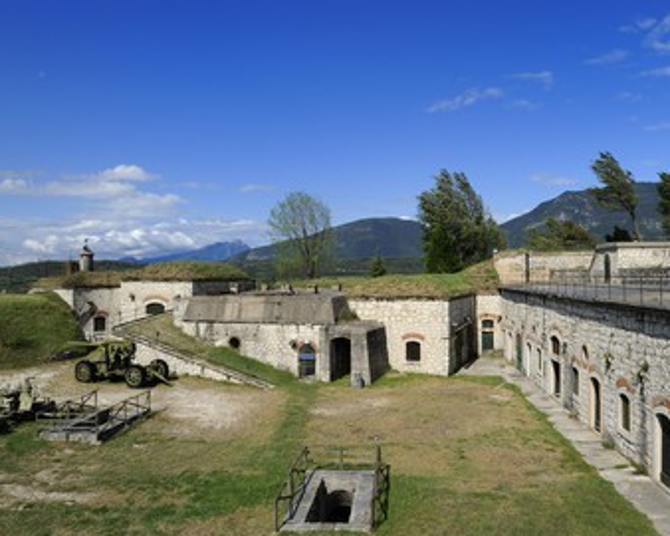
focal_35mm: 28
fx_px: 555
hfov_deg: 61.9
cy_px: 268
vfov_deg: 51.5
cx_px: 391
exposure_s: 1/320
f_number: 14
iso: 200
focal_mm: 24
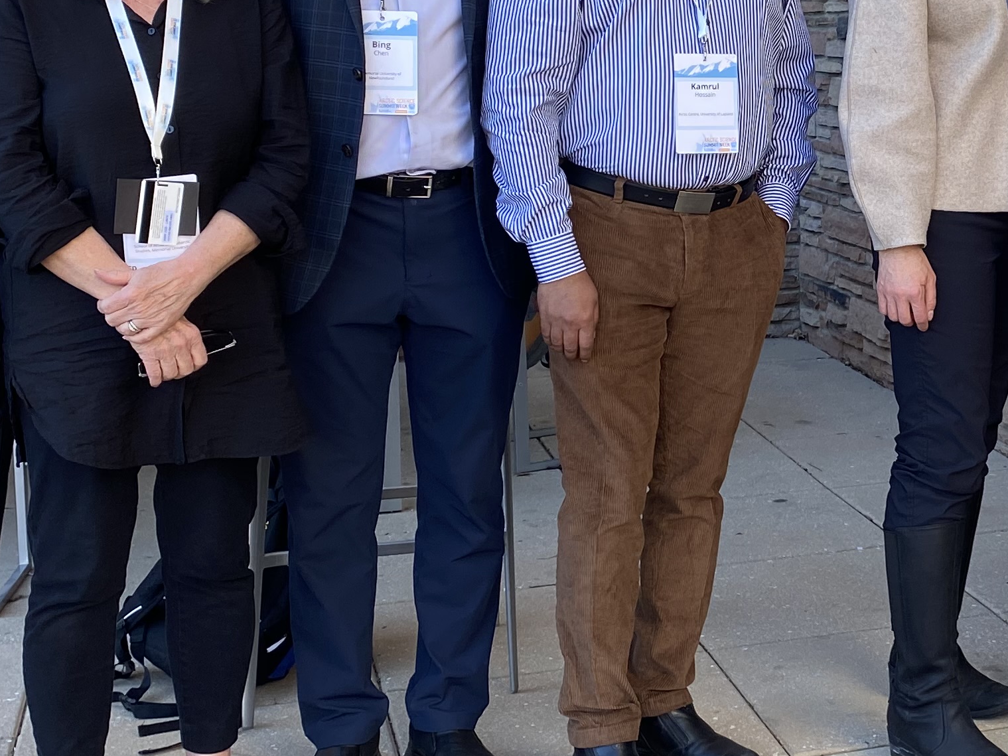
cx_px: 1003
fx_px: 2009
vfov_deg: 21.2
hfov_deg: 26.7
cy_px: 200
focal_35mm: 69
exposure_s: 1/205
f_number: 1.8
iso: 32
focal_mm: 4.25
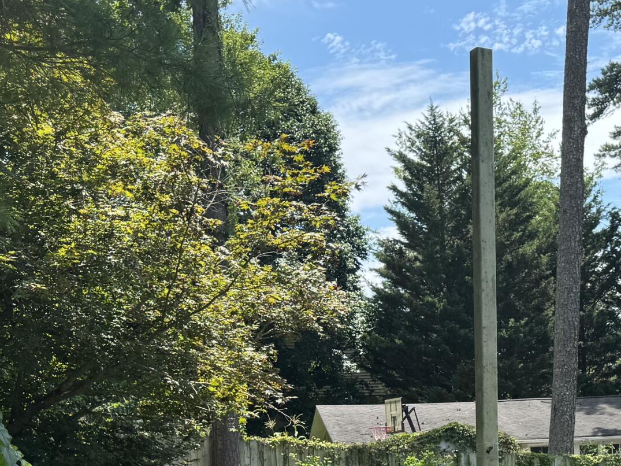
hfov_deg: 27.7
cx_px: 585
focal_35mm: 67
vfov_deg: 20.3
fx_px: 1202
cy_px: 582
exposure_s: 1/1767
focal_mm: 6.76
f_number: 1.78
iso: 80
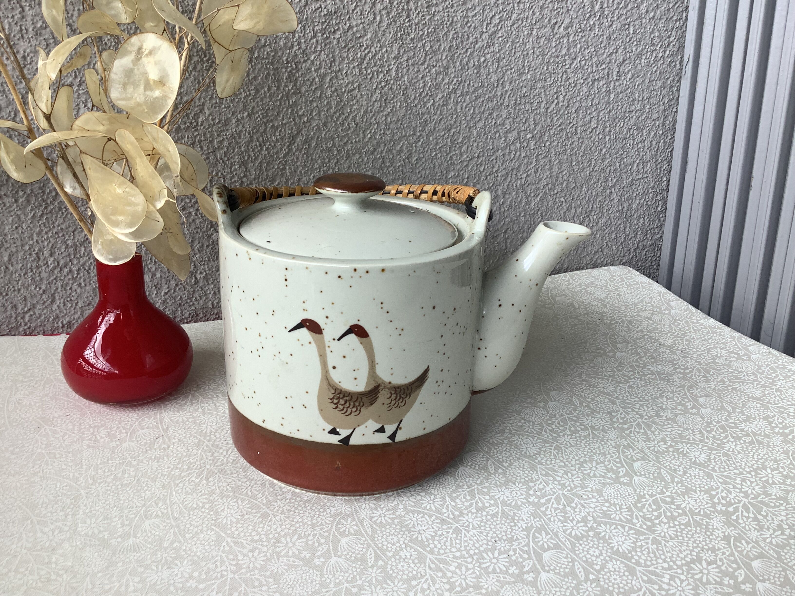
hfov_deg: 58.4
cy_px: 298
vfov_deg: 45.4
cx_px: 398
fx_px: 712
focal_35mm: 31
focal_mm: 3.3
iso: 25
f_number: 2.4
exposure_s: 1/229
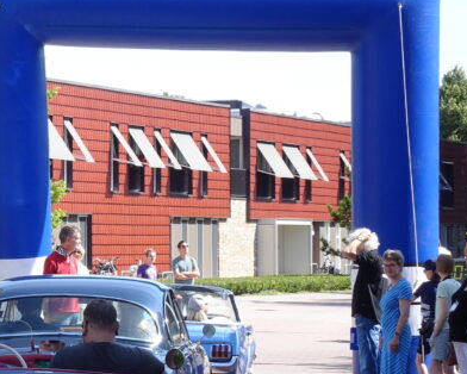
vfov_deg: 8.1
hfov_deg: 10.0
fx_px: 2641
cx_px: 36
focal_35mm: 191
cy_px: 318
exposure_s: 1/160
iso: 80
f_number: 5
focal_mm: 17.01
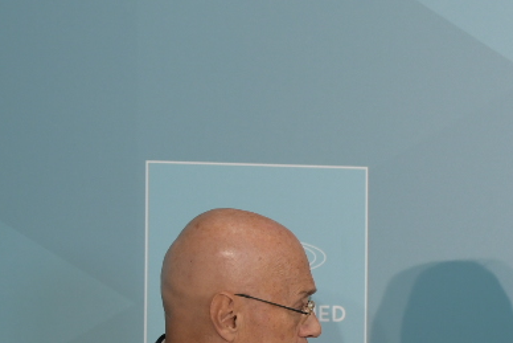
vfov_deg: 2.7
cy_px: 189
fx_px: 7256
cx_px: 961
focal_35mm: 509
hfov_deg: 4.0
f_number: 3.2
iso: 360
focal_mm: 122
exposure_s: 1/200
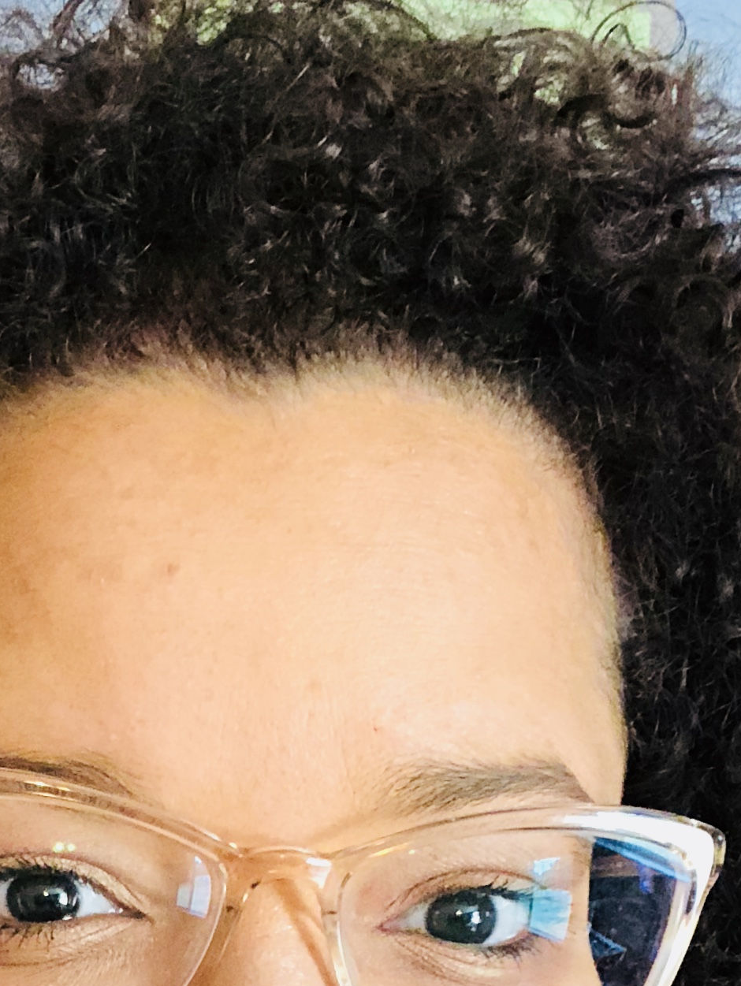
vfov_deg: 22.9
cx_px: 188
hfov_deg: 18.6
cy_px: 1154
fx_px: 2252
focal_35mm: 79
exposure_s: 1/40
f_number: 2.2
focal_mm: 2.87
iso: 250
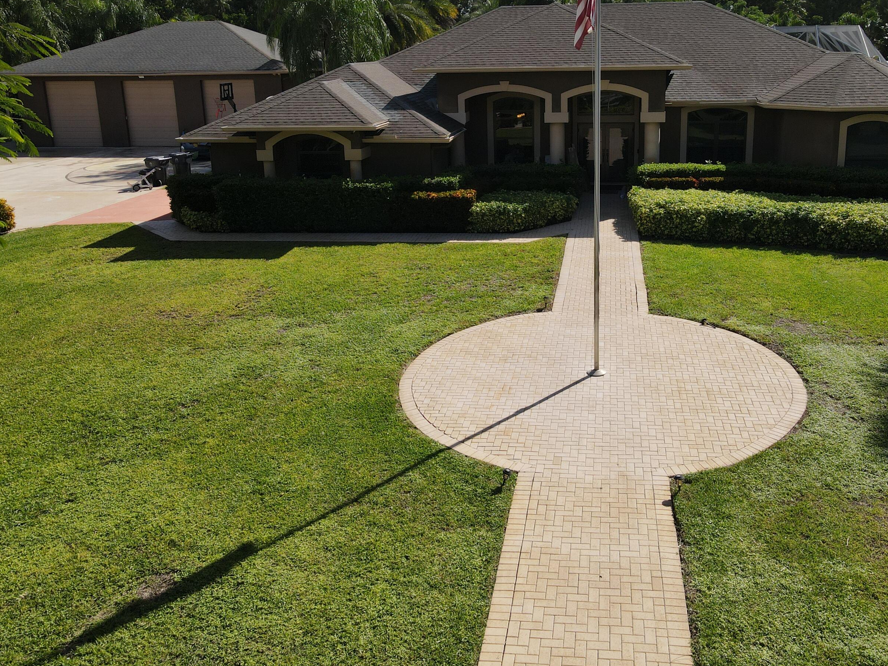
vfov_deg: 46.4
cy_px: 251
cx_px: 523
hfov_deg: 59.6
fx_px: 770
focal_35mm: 30
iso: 100
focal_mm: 4.5
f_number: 2.8
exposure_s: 1/1000
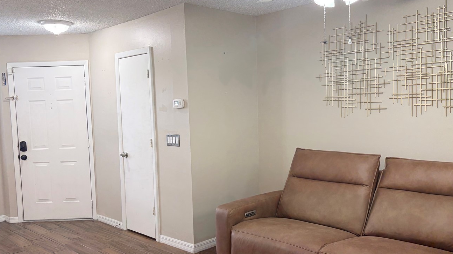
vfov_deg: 33.7
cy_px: 138
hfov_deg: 56.6
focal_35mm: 35
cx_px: 231
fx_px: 420
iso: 100
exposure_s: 1/60
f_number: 1.6
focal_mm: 5.96
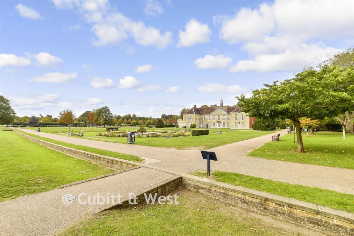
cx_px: 177
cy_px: 118
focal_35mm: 15
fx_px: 148
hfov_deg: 100.4
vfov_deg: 77.3
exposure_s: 1/400
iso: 160
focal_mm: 10
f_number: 8
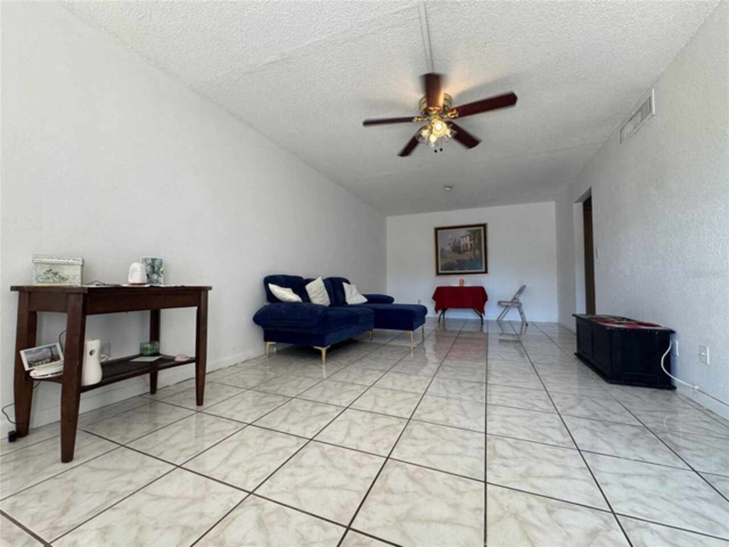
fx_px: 295
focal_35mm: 14
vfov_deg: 85.7
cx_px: 364
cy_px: 274
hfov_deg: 102.1
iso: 100
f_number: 2.2
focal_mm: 2.22
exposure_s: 1/120
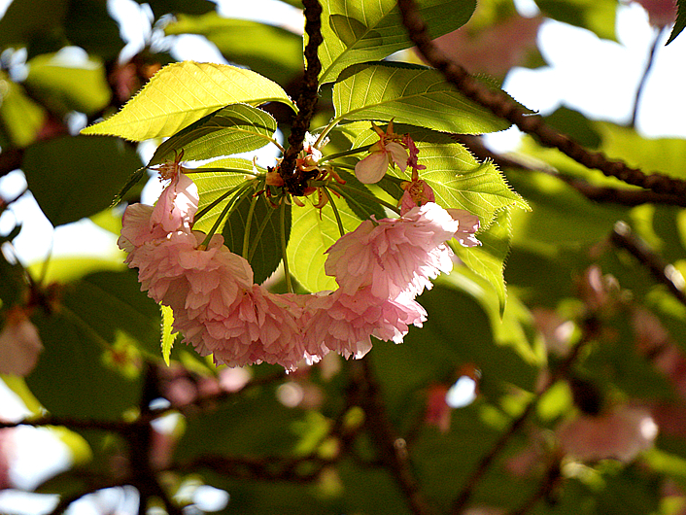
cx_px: 377
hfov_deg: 6.5
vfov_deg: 4.8
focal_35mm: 307
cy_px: 258
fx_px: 6086
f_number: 6.3
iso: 1000
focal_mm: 188
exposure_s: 1/2000
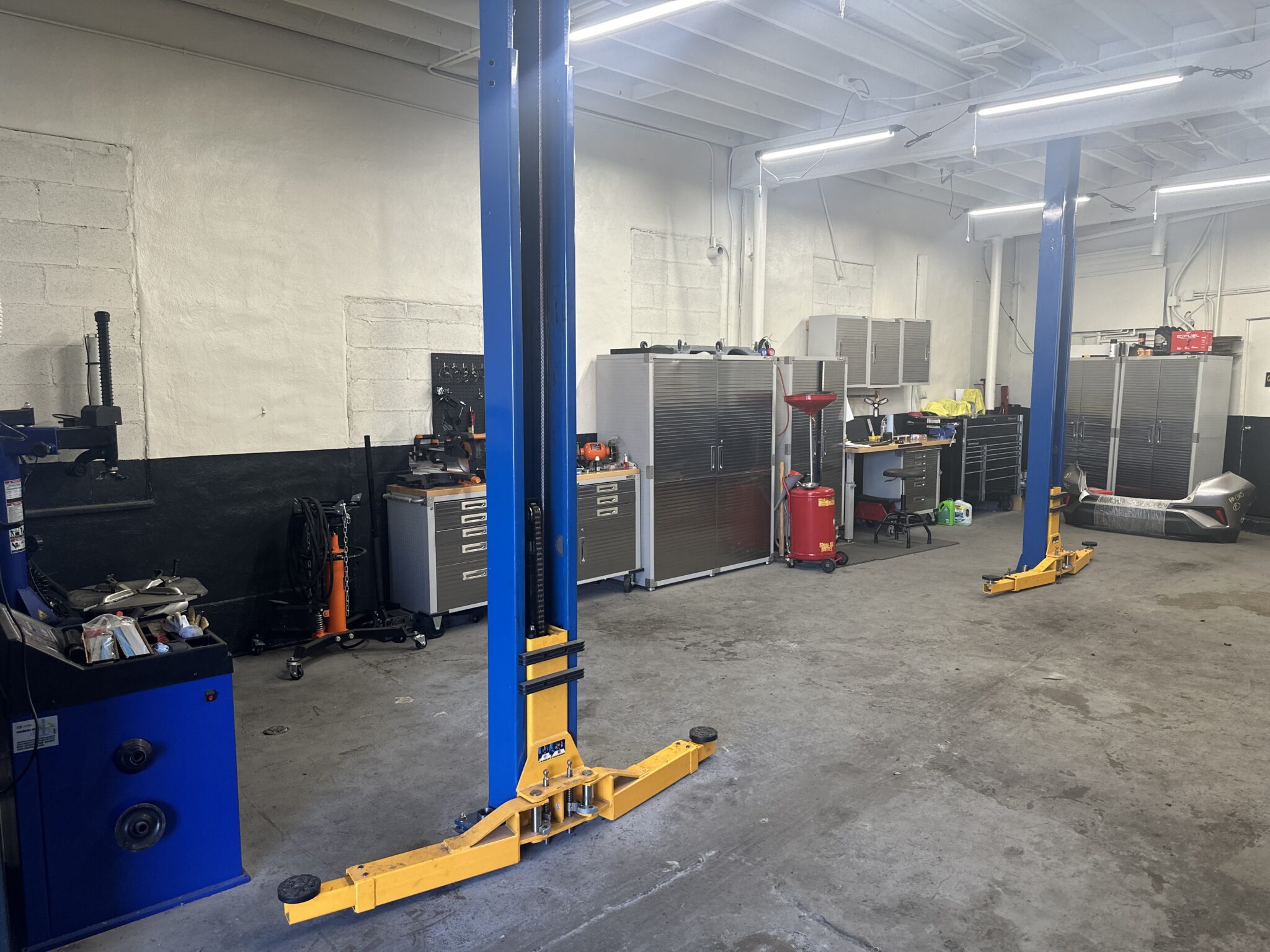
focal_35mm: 24
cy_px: 476
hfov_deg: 71.6
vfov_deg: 56.8
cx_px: 635
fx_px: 881
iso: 160
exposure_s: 1/120
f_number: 1.78
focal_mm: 6.86
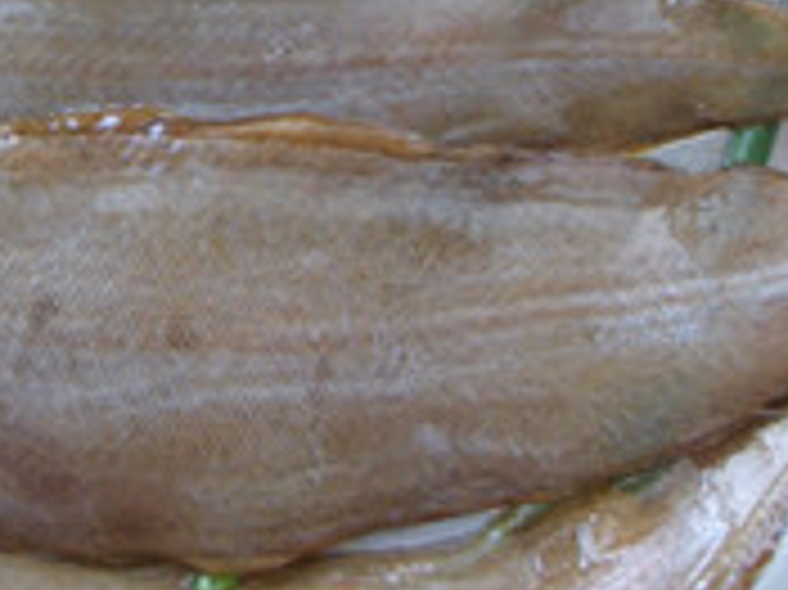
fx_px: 2275
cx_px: 203
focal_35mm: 100
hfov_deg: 19.5
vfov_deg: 14.6
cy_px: 38
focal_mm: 5.8
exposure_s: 1/20
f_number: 2.6
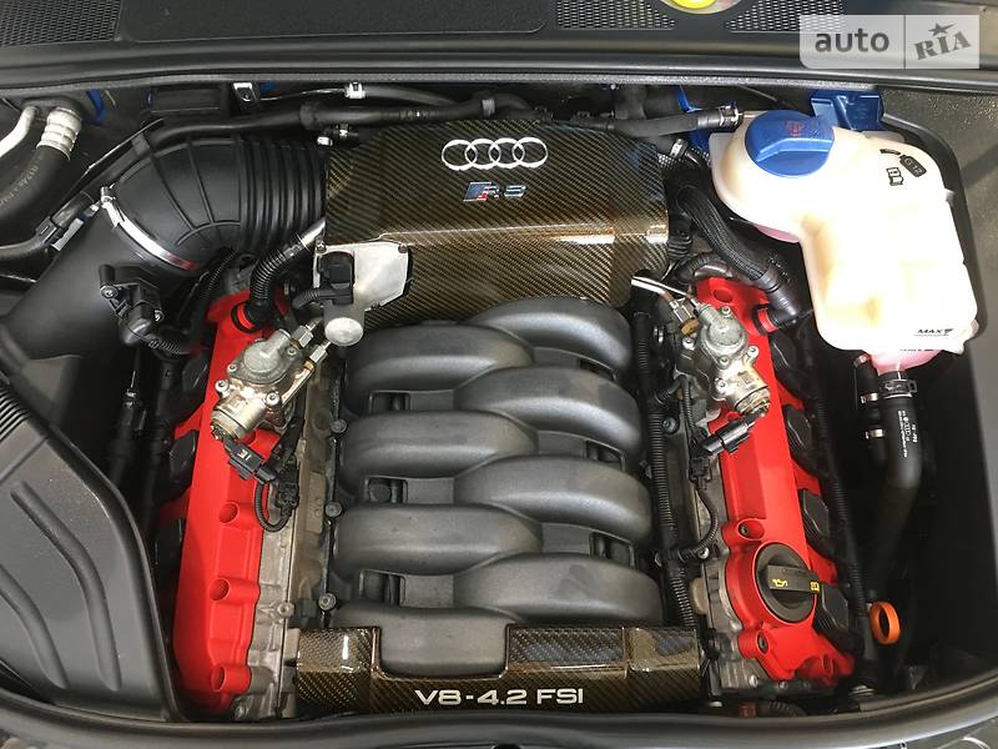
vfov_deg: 48.2
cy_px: 374
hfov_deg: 61.7
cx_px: 499
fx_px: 836
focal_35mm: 29
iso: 160
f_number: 2.2
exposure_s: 1/33
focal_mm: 4.2
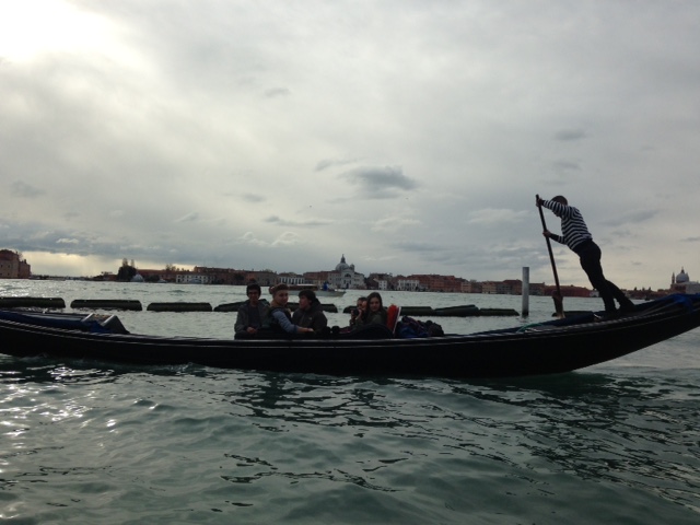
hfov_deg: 55.4
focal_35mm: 33
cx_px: 350
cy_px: 262
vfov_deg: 42.9
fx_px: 667
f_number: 2.4
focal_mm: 4.12
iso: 50
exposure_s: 1/1938
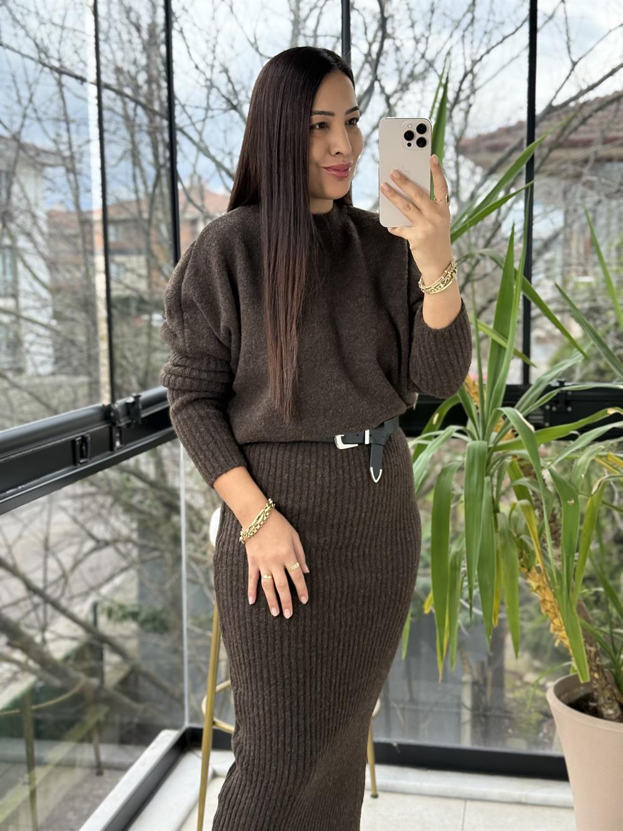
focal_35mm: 48
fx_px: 1152
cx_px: 312
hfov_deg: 30.3
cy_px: 416
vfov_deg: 39.7
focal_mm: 6.76
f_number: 1.78
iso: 125
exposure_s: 1/242
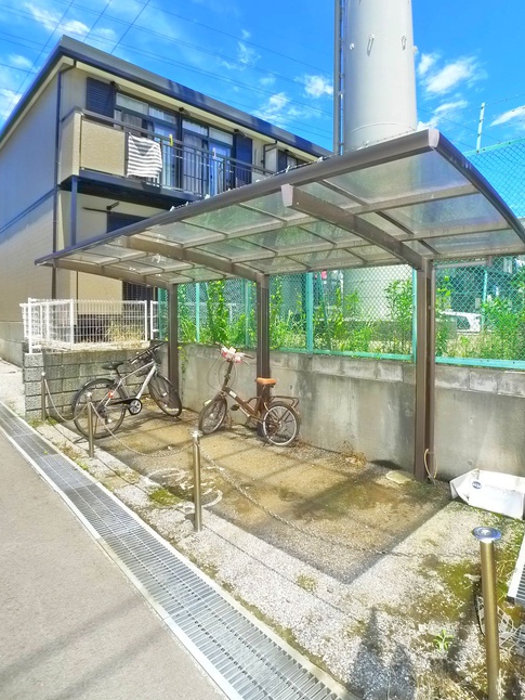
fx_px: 525
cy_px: 326
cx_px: 274
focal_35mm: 26
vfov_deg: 67.2
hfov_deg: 53.1
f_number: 4
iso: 400
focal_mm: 5.1
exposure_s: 1/500
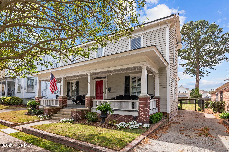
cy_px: 76
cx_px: 114
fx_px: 114
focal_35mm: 18
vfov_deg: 67.3
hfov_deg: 90.0
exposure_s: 1/400
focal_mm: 18
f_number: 8
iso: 250
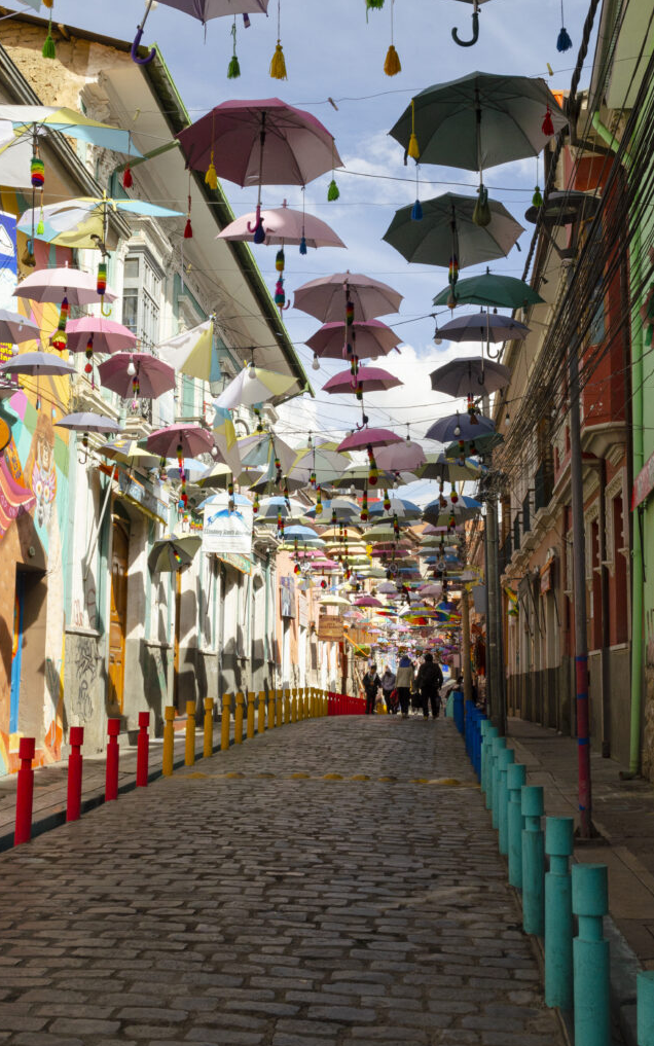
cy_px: 524
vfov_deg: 46.2
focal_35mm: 43
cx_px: 311
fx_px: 1226
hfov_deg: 29.9
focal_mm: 28
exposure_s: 1/320
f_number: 16
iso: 640
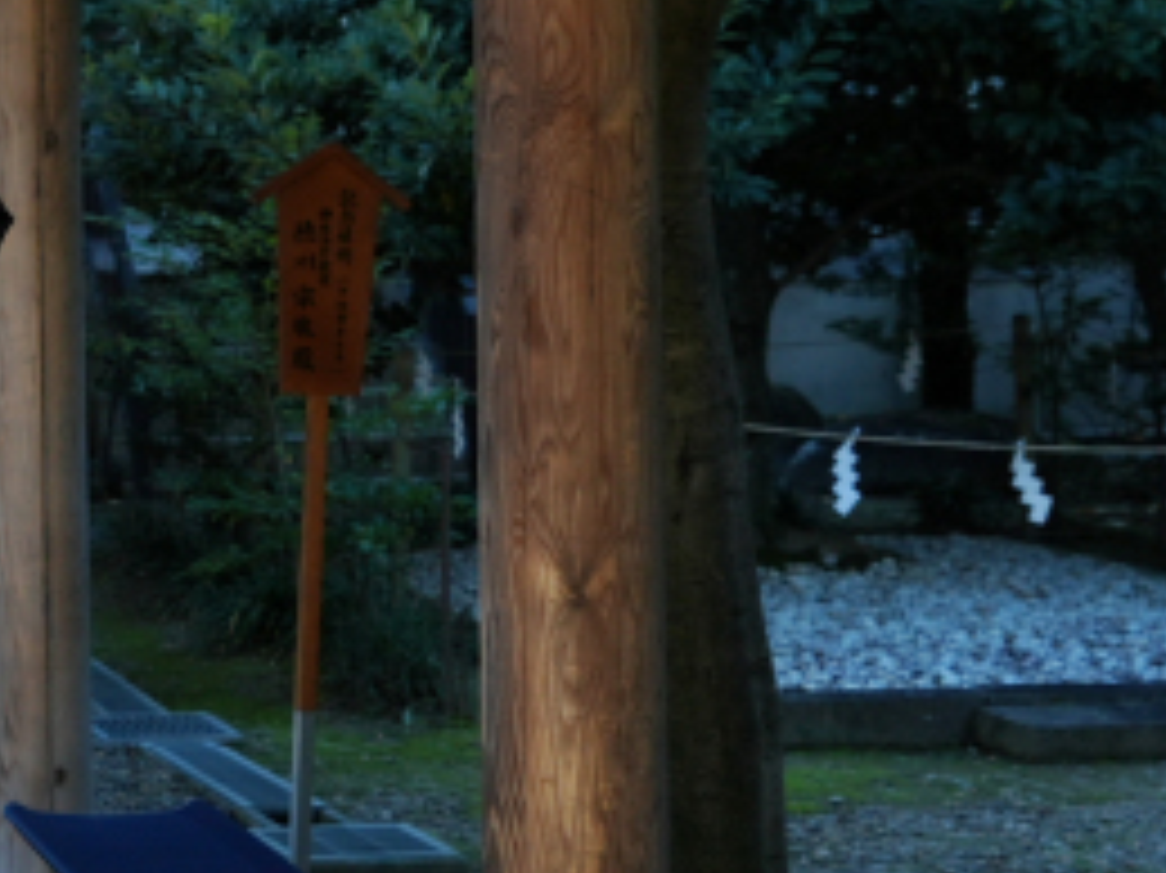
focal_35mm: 101
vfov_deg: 14.6
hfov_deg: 18.4
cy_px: 198
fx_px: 3400
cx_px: -252
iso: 160
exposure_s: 1/160
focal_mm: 34
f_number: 6.3
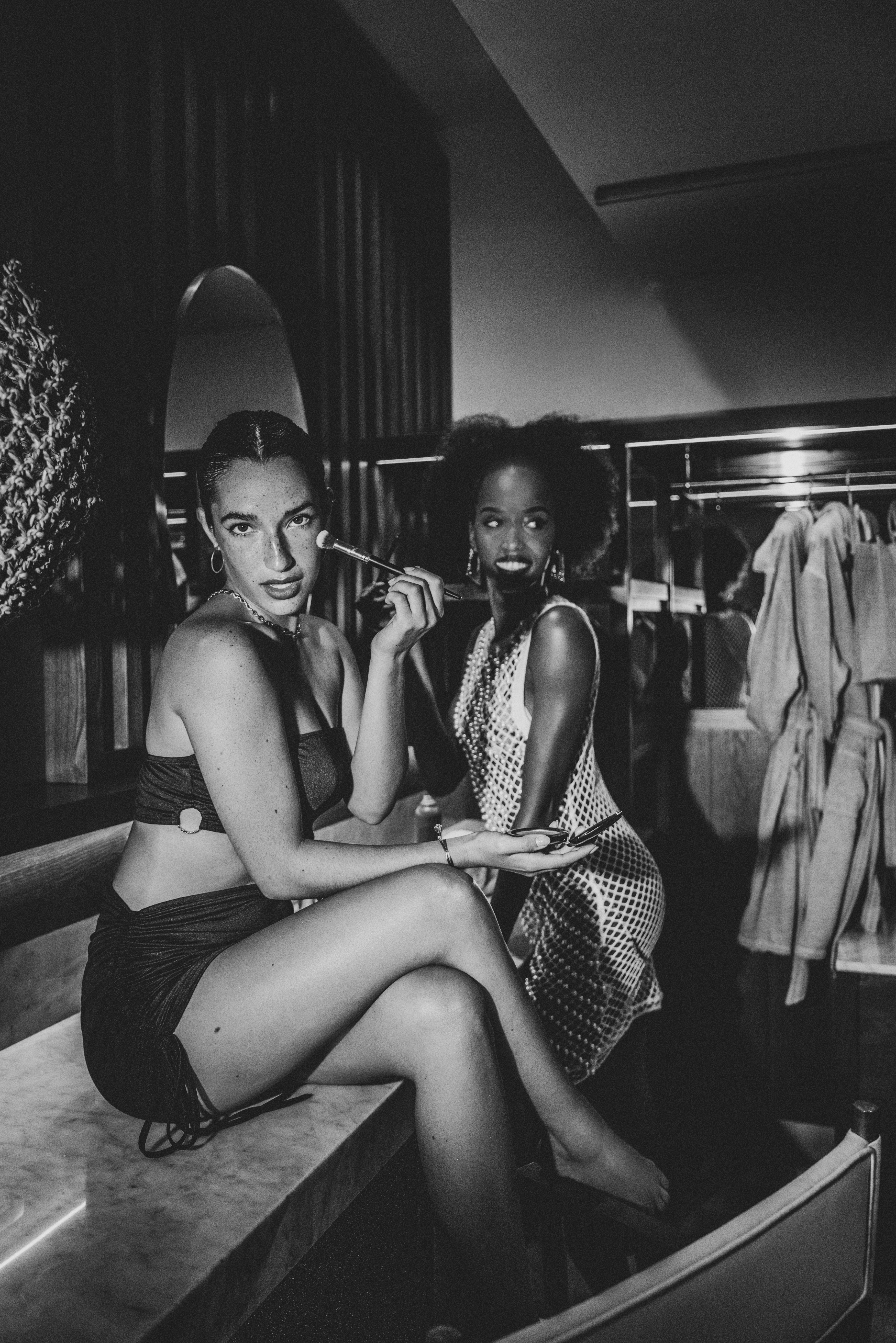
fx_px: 1082
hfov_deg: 45.0
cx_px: 448
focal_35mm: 29
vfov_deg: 63.6
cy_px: 672
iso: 400
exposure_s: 1/200
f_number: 3.2
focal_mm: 29
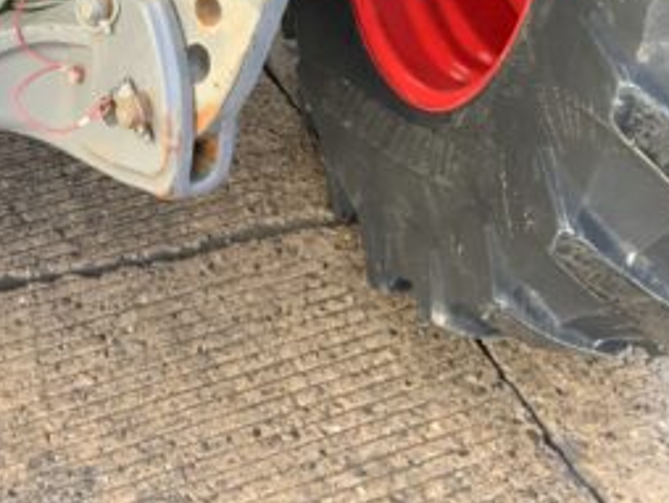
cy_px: -124
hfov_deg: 24.9
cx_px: -55
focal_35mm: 73
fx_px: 1412
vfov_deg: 18.9
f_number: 1.8
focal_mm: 3
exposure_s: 1/122
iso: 40
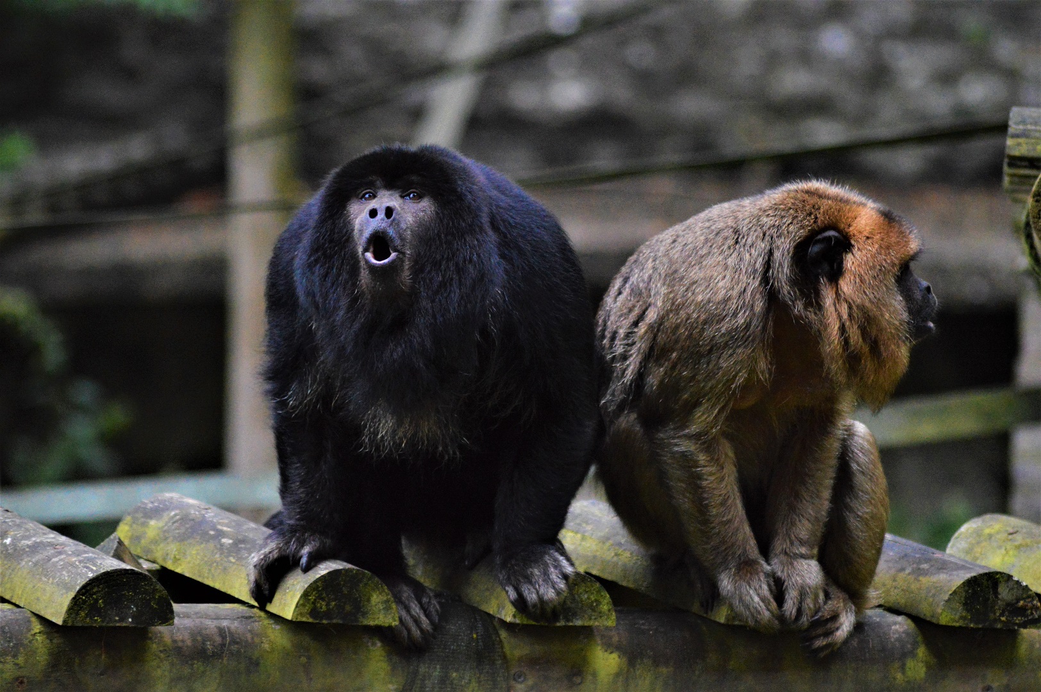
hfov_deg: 7.0
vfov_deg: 4.7
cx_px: 520
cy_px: 346
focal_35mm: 292
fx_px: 8451
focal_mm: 195
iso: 3200
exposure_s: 1/1000
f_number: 4.8
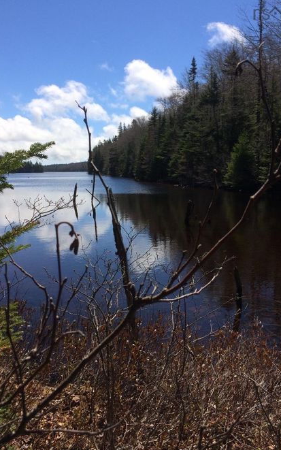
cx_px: 131
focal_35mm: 31
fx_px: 380
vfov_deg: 61.2
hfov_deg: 40.6
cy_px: 226
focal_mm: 4.15
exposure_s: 1/3165
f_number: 2.2
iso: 32
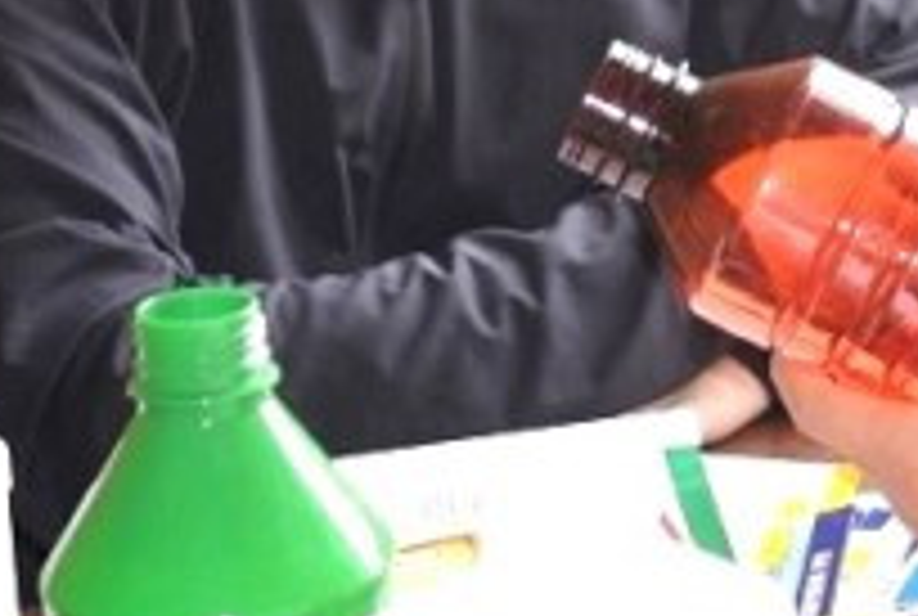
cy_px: 166
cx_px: 1300
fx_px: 4217
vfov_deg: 8.4
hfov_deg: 12.0
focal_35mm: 165
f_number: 4.2
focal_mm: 42
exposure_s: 1/125
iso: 280
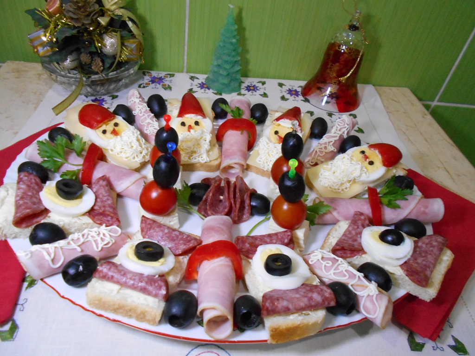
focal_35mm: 26
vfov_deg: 53.1
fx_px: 357
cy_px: 178
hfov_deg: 67.3
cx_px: 238
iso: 800
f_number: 3.2
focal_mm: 4.6
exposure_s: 1/40
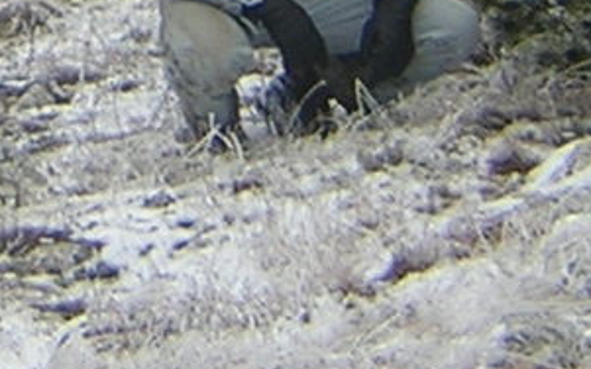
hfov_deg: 10.3
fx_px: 3269
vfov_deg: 6.2
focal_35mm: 203
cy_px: -485
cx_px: 16
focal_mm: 4.7
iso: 100
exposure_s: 1/106
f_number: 2.6
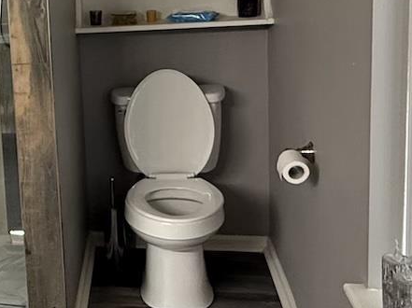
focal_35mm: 61
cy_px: 77
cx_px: -64
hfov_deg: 28.2
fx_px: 725
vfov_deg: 23.7
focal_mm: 2.22
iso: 400
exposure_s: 1/60
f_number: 2.2
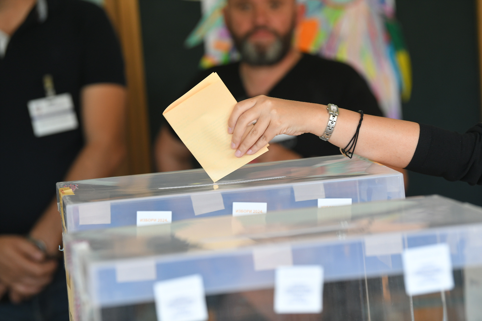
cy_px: 160
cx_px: 241
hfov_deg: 13.7
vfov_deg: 9.1
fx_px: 2008
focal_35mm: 150
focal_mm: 150
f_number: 4
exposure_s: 1/160
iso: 1000
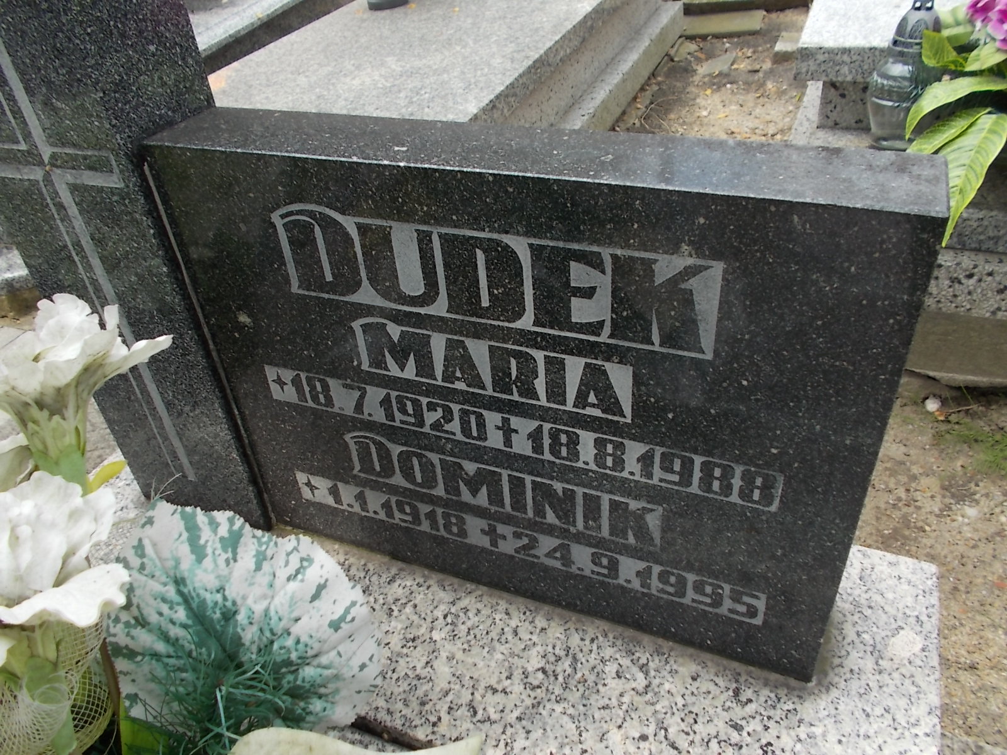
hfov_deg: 67.3
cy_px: 378
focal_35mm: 26
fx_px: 756
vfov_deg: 53.1
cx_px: 504
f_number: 3.2
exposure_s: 1/400
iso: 80
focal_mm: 4.6
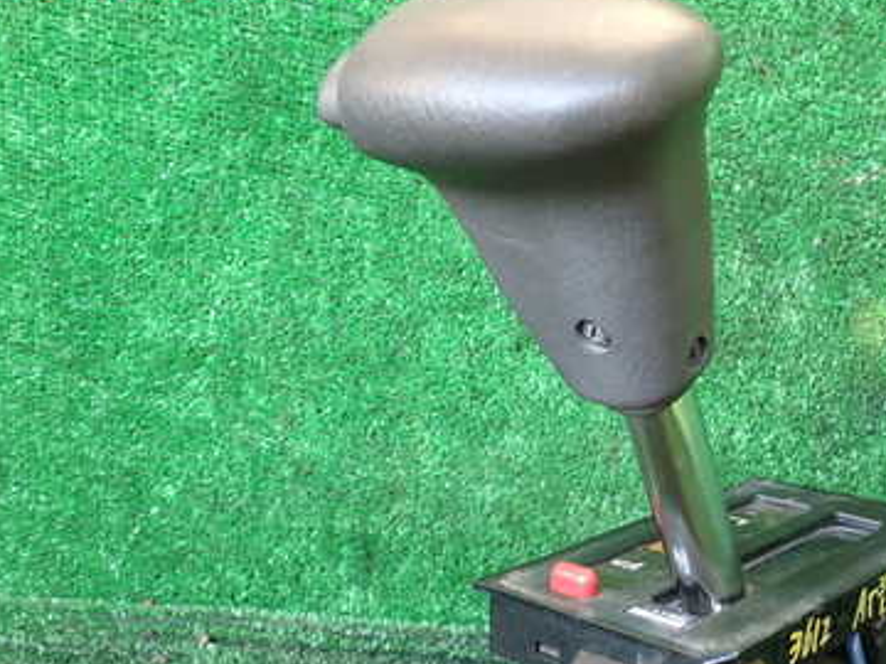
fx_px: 1280
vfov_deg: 28.7
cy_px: 497
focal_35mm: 50
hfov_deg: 37.2
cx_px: 672
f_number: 2.3
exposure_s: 1/40
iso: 200
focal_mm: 5.4
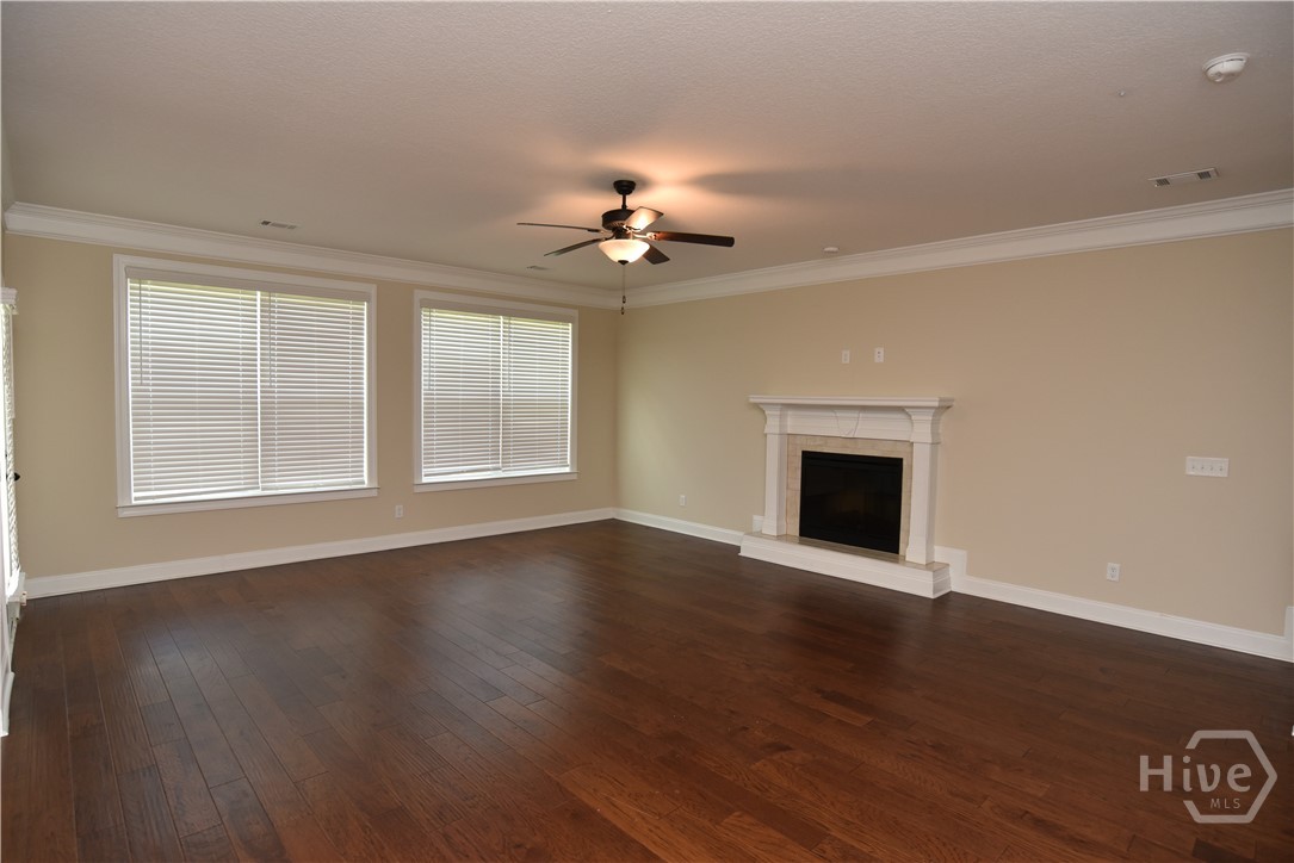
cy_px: 432
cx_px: 647
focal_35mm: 18
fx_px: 647
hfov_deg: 90.0
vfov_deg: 67.4
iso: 800
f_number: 4.5
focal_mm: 18
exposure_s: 1/80
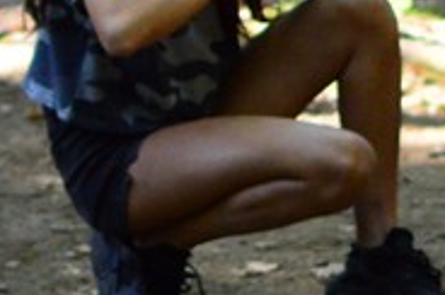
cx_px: 329
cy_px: -54
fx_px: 3613
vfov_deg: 4.7
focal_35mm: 293
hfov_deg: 7.0
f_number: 1.8
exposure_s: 1/800
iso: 1600
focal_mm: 35
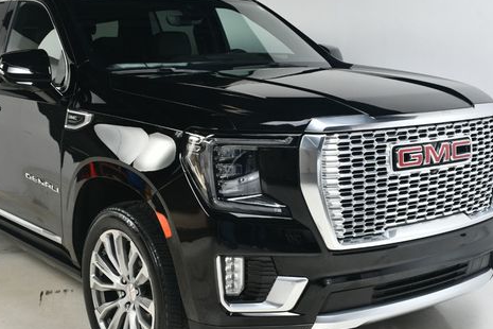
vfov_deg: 24.6
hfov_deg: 36.2
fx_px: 753
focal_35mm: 55
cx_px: 208
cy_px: 178
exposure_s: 1/160
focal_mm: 27
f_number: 10
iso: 100
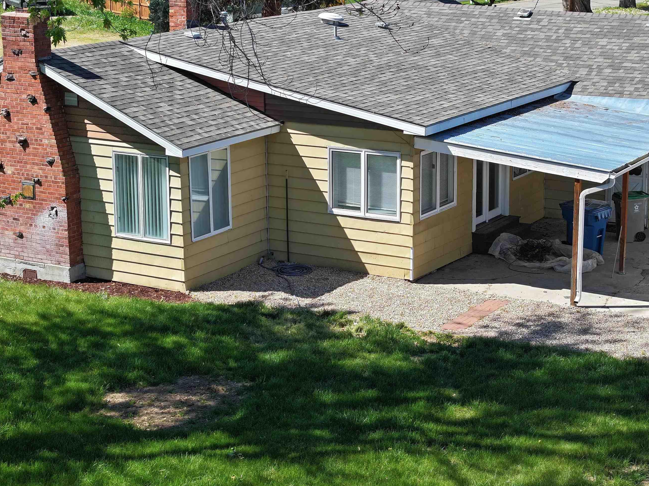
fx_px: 1556
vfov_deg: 17.8
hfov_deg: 23.6
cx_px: 356
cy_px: 247
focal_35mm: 83
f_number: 2.8
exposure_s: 1/800
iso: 140
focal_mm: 19.35
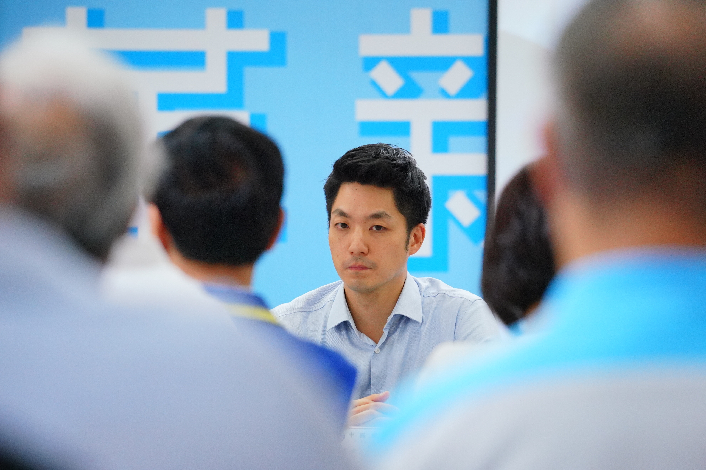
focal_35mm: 274
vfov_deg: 5.0
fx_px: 5373
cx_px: 353
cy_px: 235
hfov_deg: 7.5
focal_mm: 183
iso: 3200
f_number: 4
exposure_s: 1/250
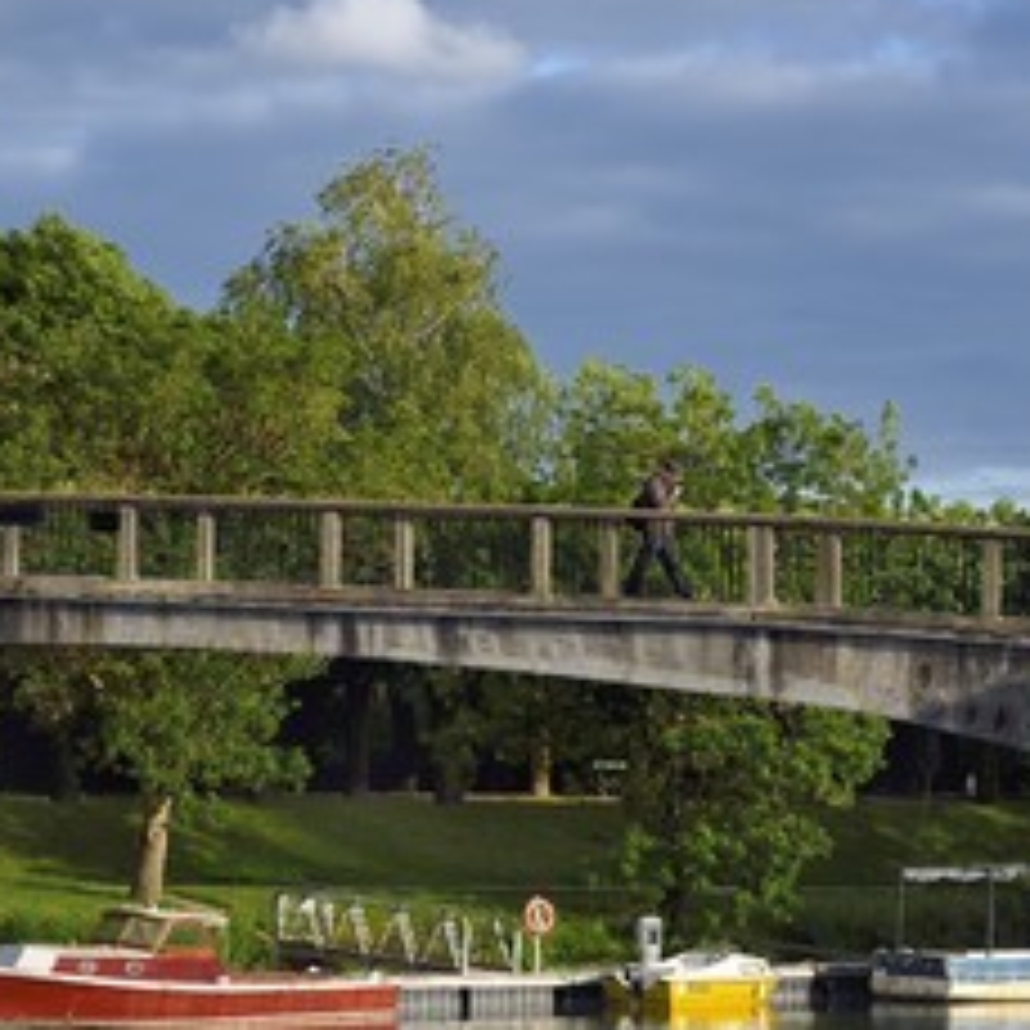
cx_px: 385
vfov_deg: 10.2
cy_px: 598
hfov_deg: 10.2
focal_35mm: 172
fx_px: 5790
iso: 200
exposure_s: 1/250
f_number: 10
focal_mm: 110
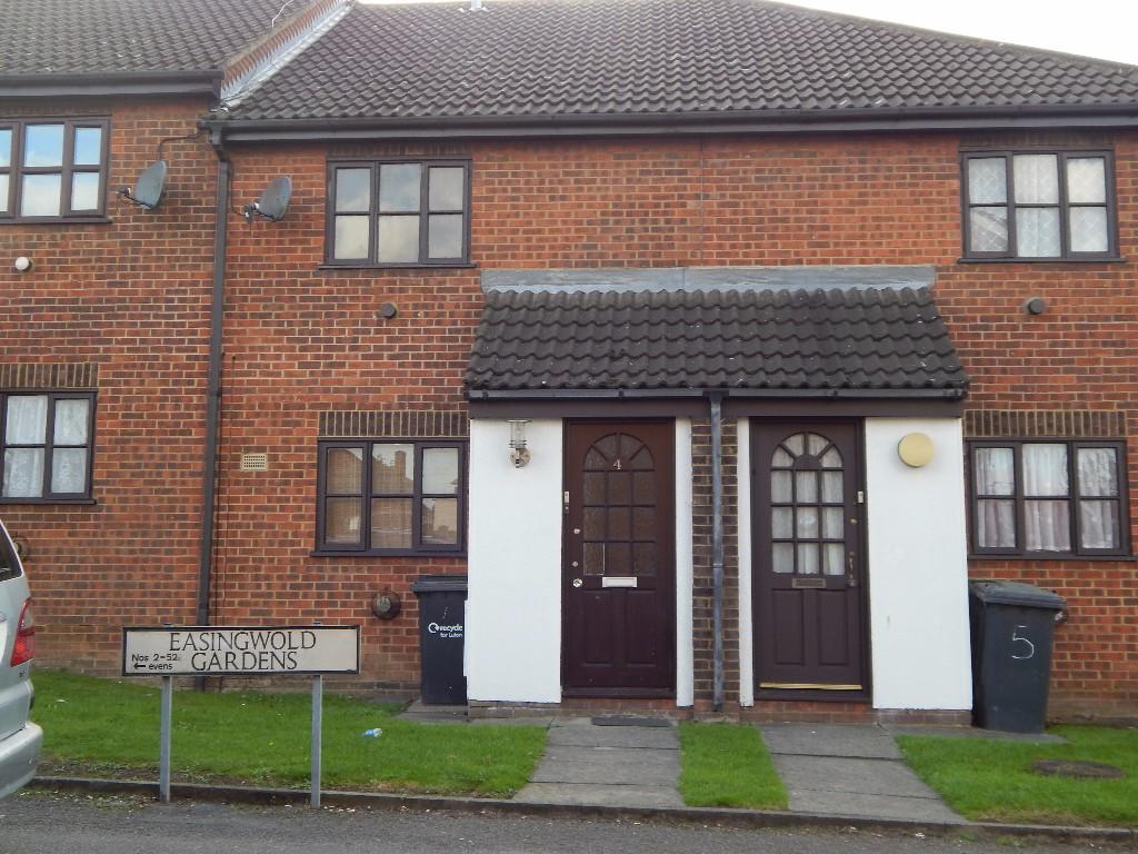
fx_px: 1249
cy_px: 427
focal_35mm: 38
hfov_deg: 49.0
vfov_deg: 37.7
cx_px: 569
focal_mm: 6.8
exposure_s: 1/160
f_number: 3.4
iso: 125
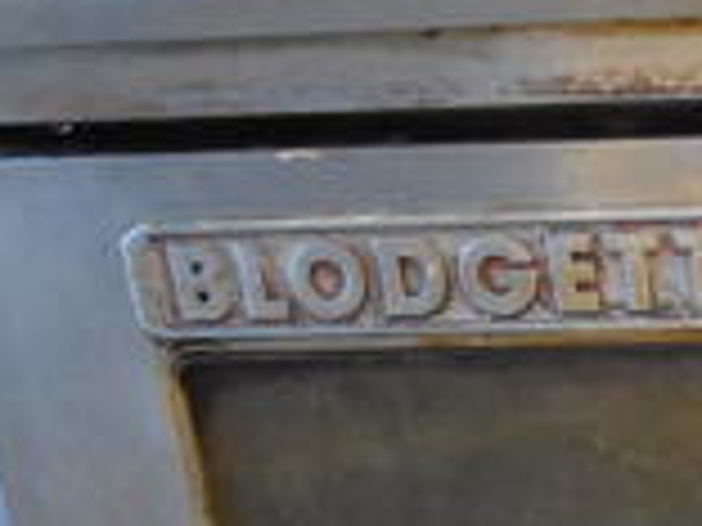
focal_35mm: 158
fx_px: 3204
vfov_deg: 9.2
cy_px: 670
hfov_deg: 11.4
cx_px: 1359
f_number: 4.2
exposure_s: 1/125
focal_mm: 28
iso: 8000
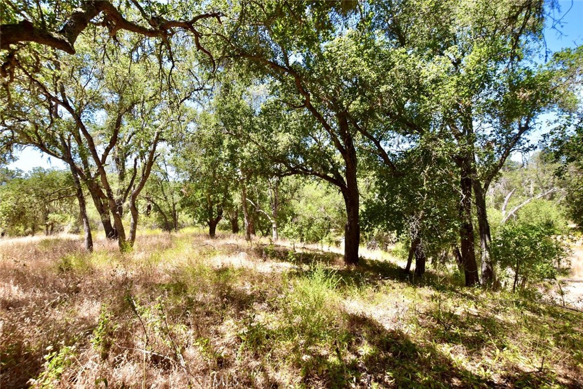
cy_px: 194
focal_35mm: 15
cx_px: 292
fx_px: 243
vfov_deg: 77.3
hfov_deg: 100.4
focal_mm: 10
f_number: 9
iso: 400
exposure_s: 1/200
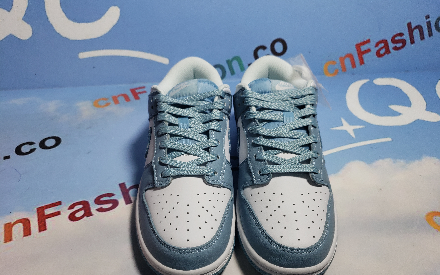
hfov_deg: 66.5
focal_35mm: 28
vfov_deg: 44.3
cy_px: 166
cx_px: 221
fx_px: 336
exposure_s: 1/513
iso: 50
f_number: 1.5
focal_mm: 4.3
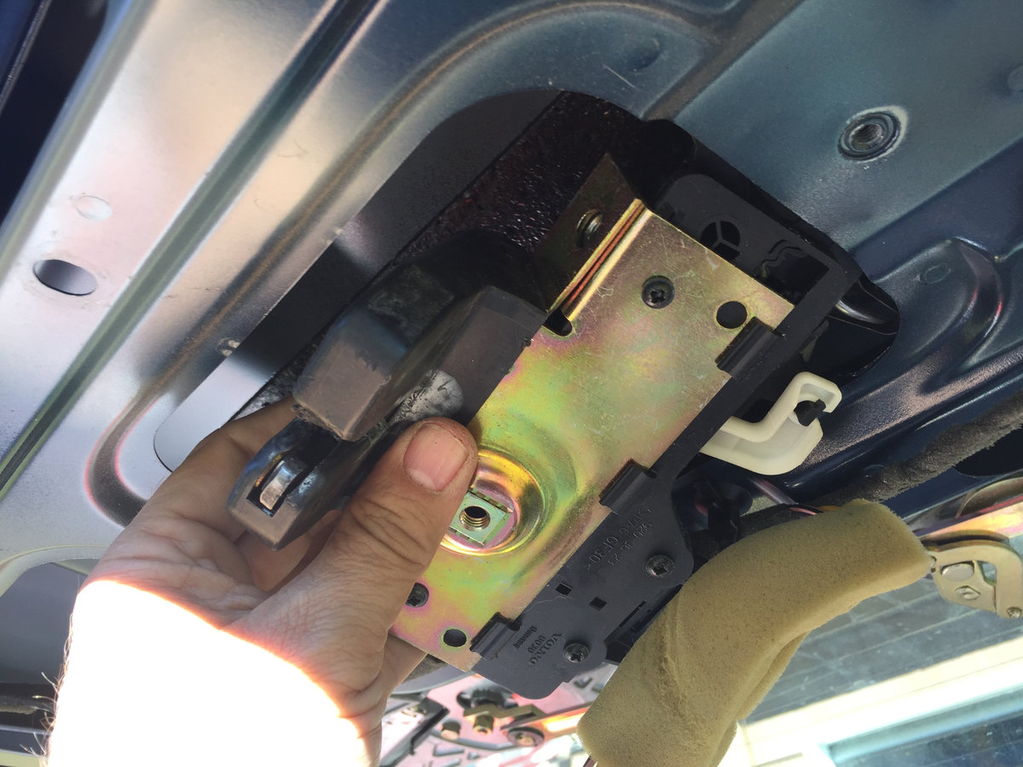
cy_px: 384
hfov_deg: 61.7
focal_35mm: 29
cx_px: 512
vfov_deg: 48.2
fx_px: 857
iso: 32
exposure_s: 1/134
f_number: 2.2
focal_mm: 4.15
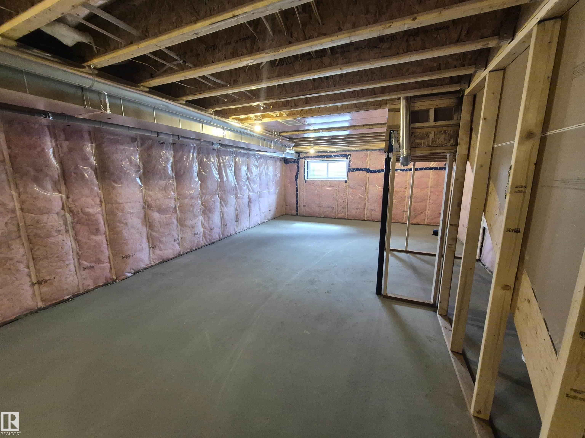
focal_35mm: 13
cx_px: 292
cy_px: 219
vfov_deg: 89.9
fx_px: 220
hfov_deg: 106.2
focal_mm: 1.74
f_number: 2.2
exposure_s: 1/60
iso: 640
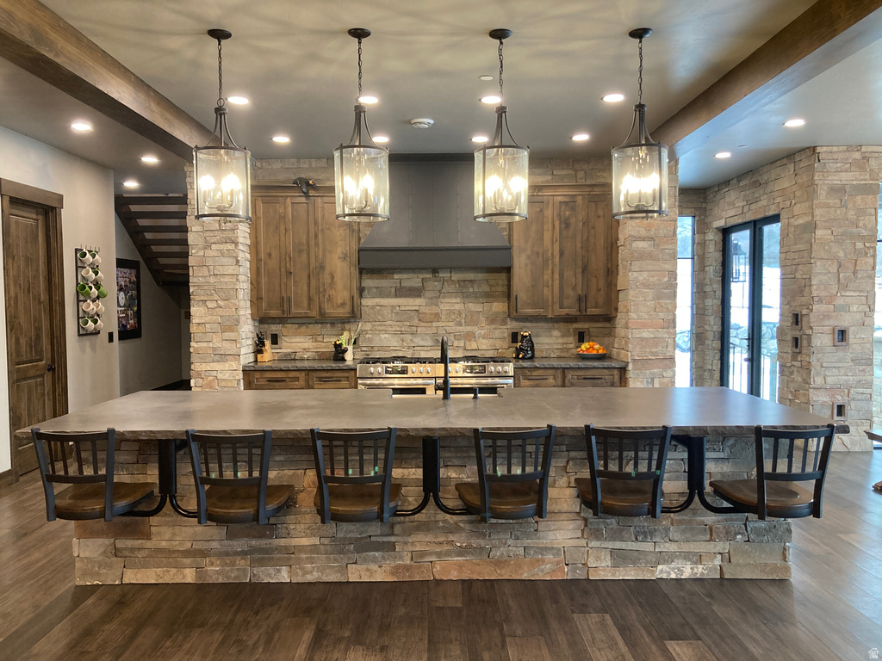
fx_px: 713
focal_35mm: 28
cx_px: 441
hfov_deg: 63.4
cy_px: 330
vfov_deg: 49.7
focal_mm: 3.99
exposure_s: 1/60
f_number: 1.8
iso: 160
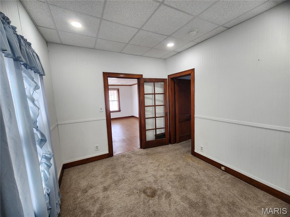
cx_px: 145
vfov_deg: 89.9
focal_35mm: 13
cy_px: 108
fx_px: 109
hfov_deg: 106.2
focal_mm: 2.2
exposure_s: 1/60
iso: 125
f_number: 2.2
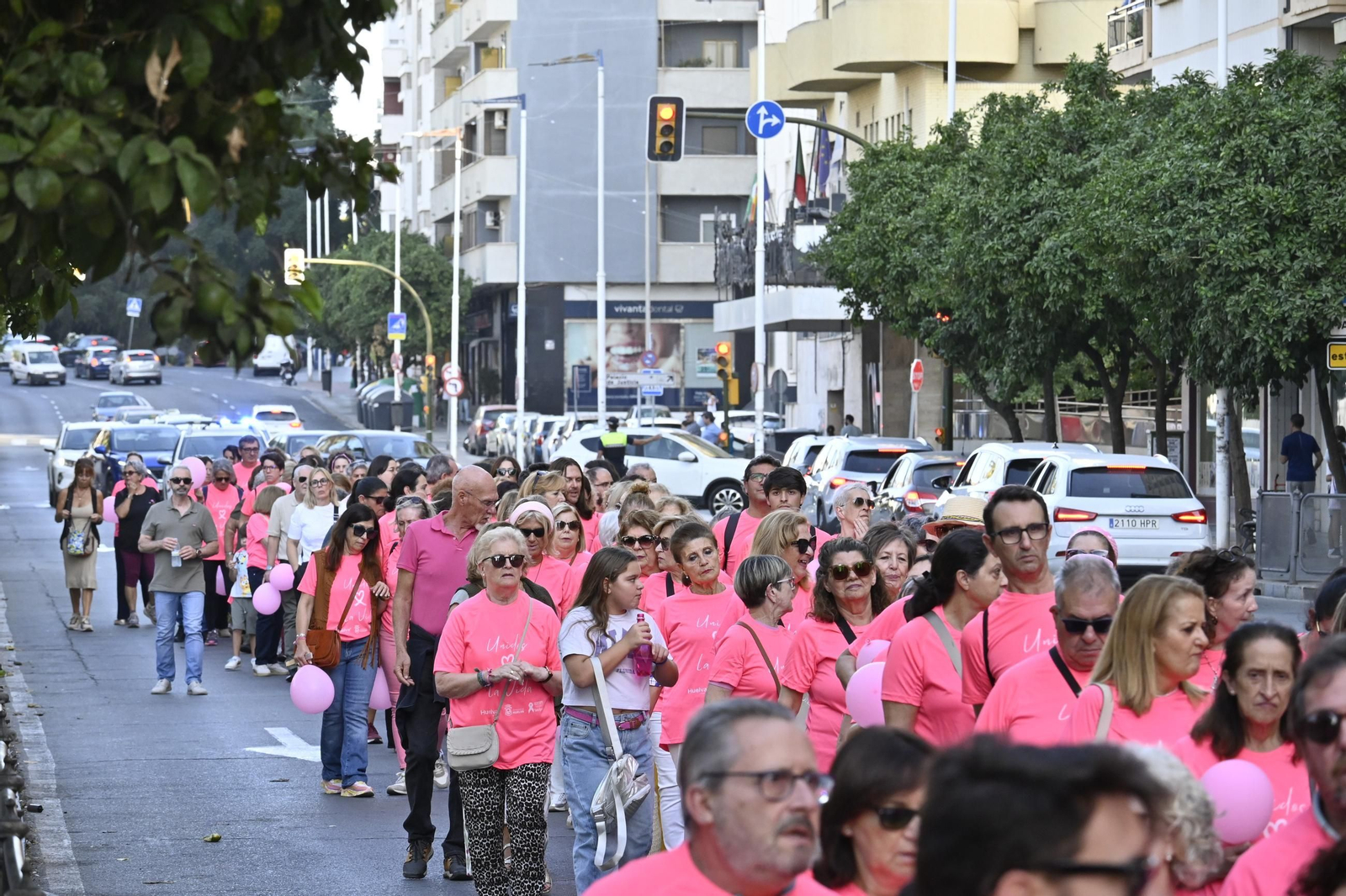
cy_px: 448
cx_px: 673
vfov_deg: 7.0
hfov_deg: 10.6
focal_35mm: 195
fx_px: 7289
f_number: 9
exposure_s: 1/250
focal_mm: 130
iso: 1000
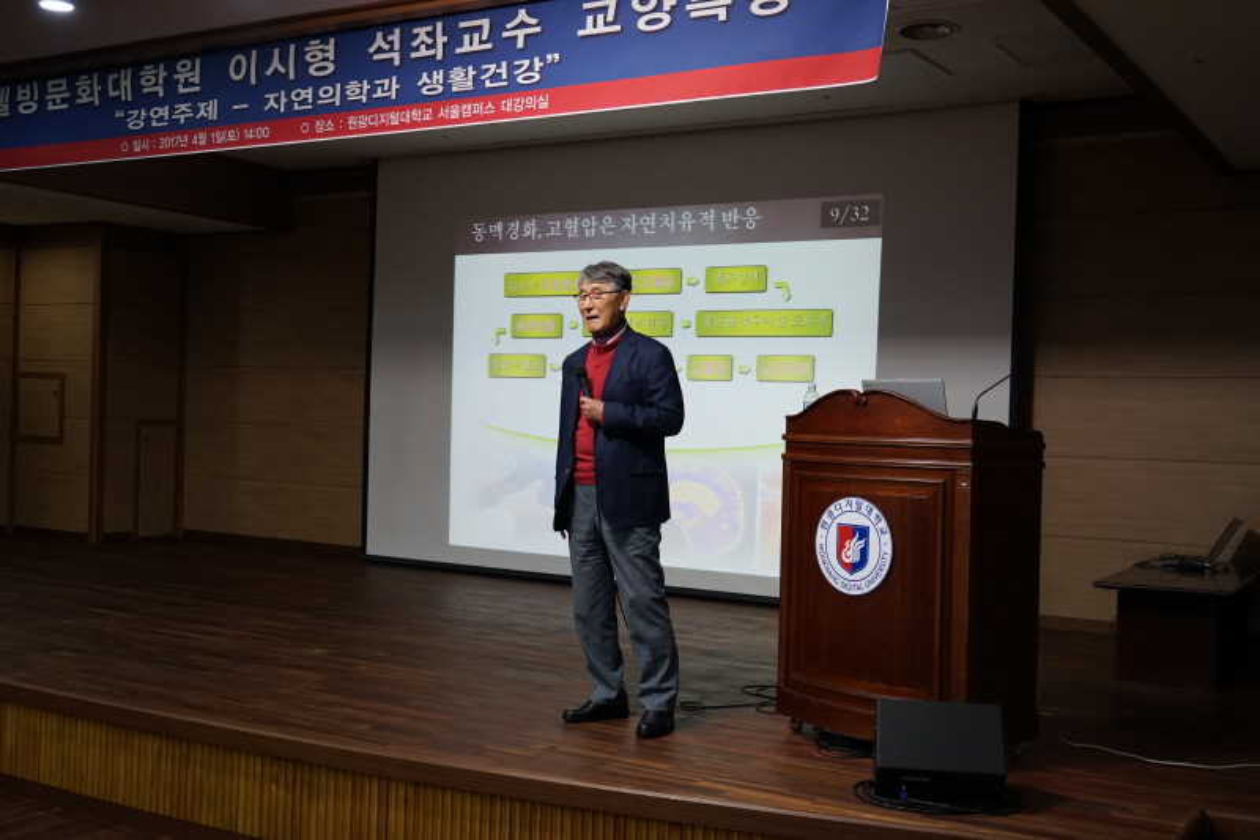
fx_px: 1330
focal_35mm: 38
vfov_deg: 35.0
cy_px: 420
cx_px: 630
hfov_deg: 50.7
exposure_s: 1/160
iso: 1250
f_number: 4
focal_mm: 38
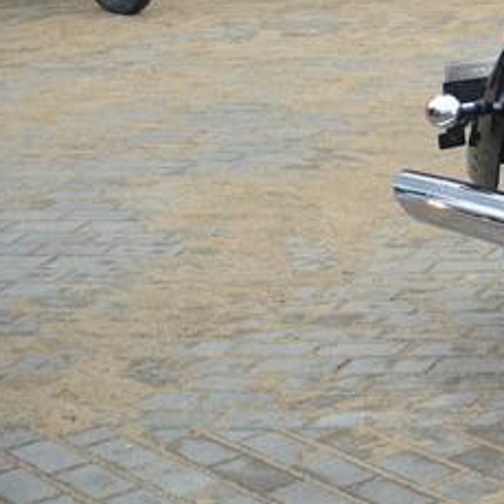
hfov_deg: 12.1
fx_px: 2262
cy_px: -2
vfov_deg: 12.6
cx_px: 765
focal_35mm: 137
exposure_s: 1/2000
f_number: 5.6
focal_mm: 35
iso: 1600
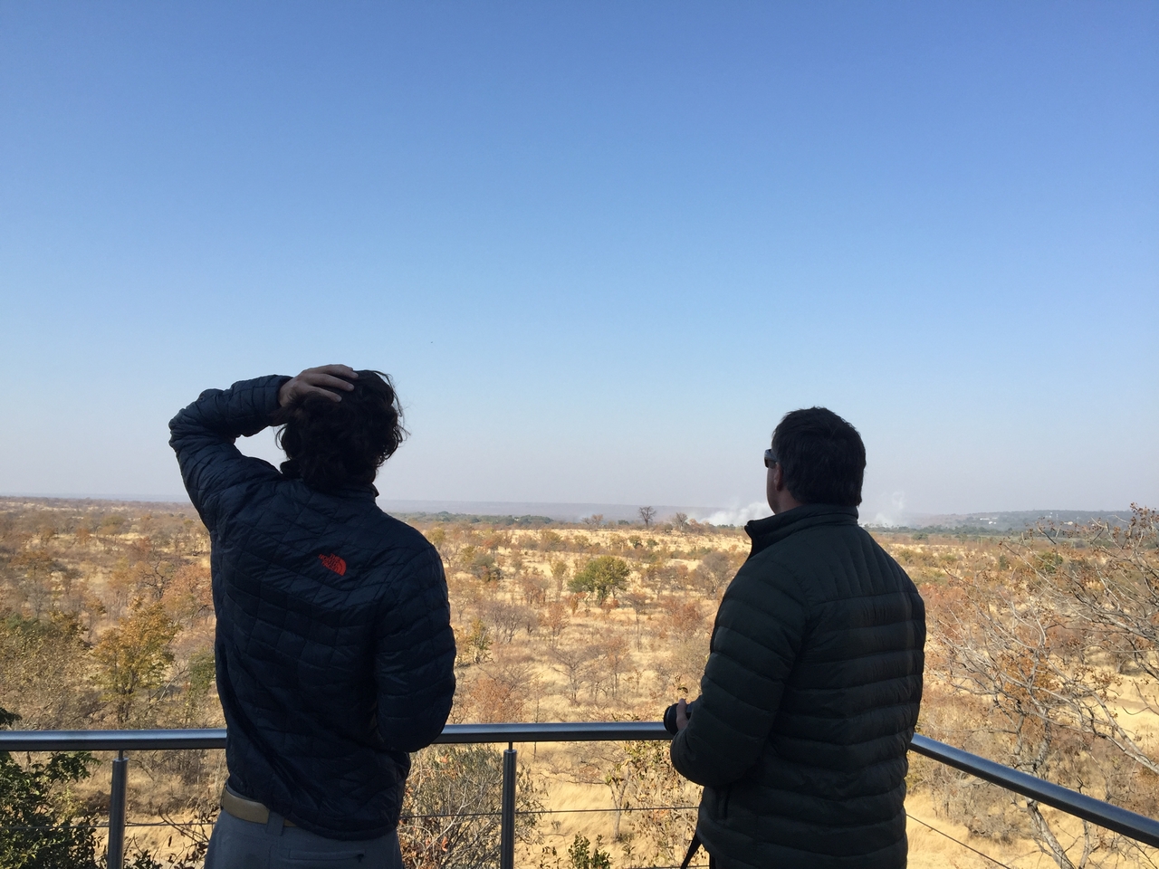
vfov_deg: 48.2
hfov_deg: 61.7
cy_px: 434
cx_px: 580
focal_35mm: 29
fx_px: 971
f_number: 2.2
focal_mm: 4.15
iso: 32
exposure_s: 1/1412
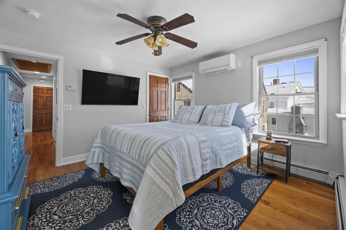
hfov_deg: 104.3
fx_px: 134
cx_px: 173
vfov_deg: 81.1
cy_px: 115
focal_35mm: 14
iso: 250
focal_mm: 14
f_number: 7.1
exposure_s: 1/4
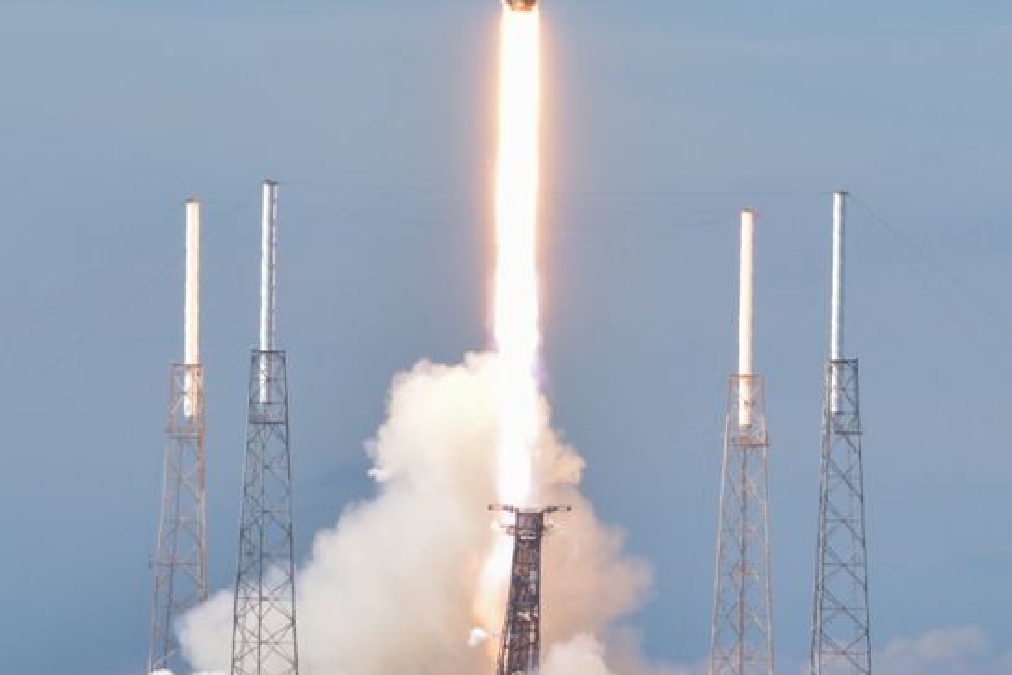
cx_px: 759
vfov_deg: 1.2
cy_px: 270
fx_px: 33065
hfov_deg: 1.8
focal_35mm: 1176
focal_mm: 500
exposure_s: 1/200
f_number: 20
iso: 500
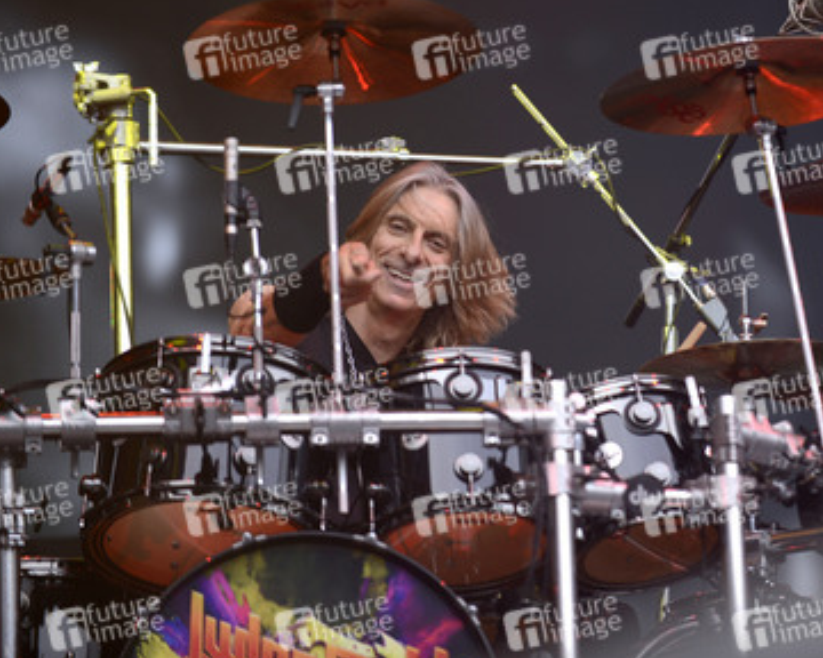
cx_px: 502
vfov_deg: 6.6
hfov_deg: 8.2
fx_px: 5724
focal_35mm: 235
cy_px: 338
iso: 400
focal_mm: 200
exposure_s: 1/800
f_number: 2.8
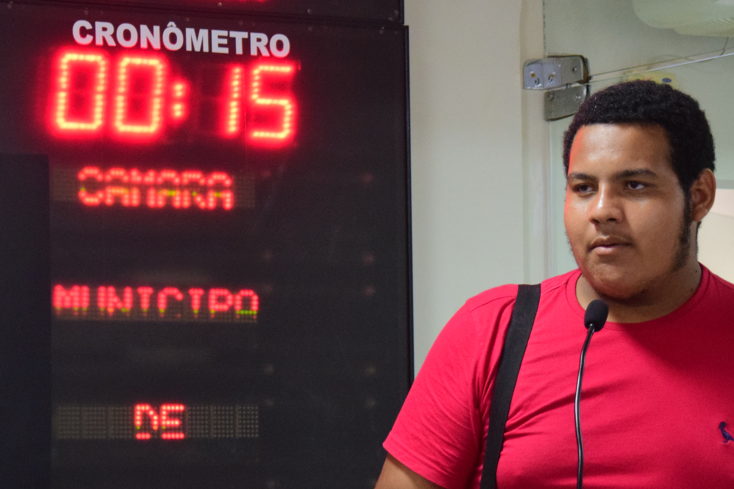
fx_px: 6929
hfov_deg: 6.1
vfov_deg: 4.0
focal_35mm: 340
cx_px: 424
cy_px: 368
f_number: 6.3
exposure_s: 1/80
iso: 1600
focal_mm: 125
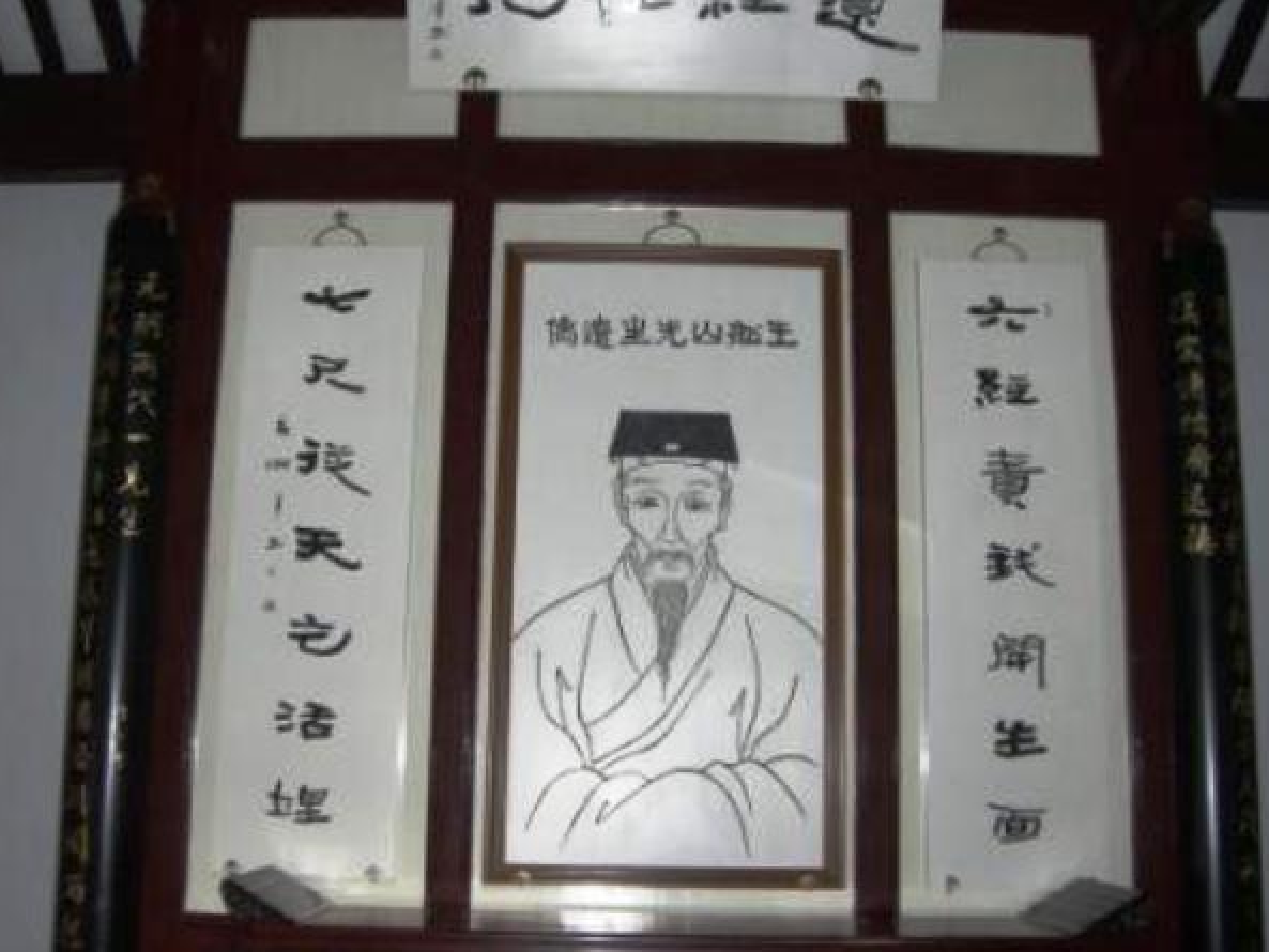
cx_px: 642
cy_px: 443
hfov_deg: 45.8
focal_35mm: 41
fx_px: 1503
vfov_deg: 35.1
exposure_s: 1/60
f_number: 2.7
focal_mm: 6.2
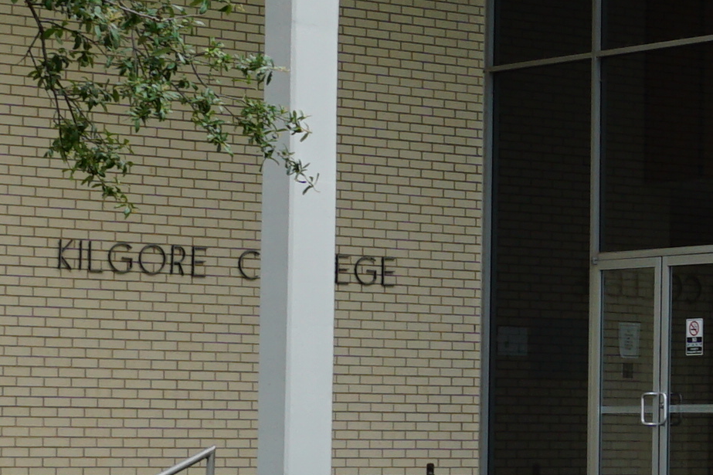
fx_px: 3089
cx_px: 949
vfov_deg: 8.8
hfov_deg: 12.7
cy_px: 243
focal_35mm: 156
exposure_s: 1/100
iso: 100
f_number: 9
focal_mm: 16
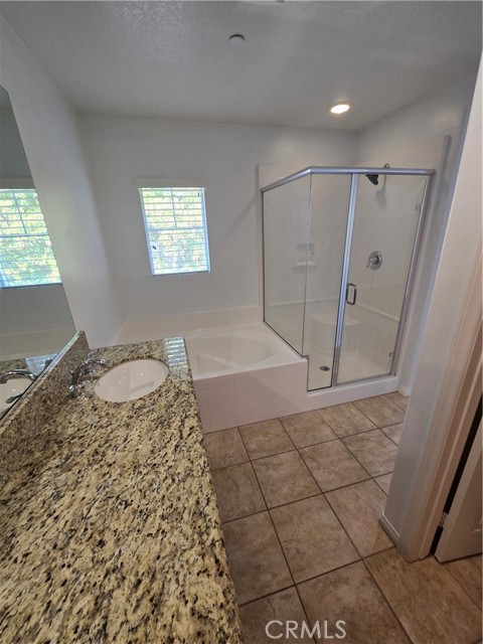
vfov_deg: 106.2
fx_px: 242
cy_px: 322
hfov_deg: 89.9
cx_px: 242
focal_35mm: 13
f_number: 2.2
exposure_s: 1/60
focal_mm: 2.2
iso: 125
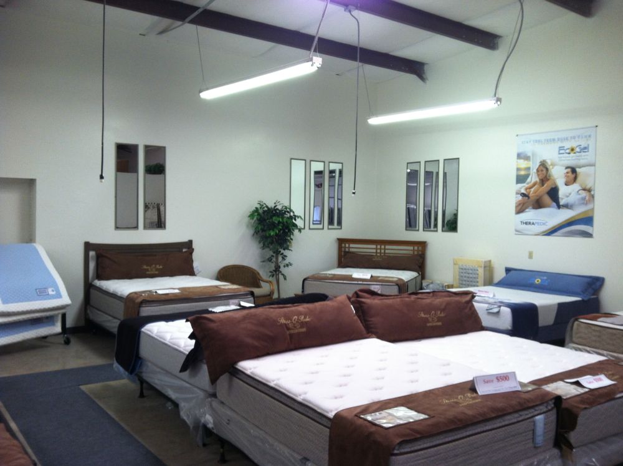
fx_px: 629
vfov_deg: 40.6
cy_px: 233
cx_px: 312
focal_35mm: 35
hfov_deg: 52.7
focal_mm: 3.85
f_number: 2.8
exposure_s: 1/24
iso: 80
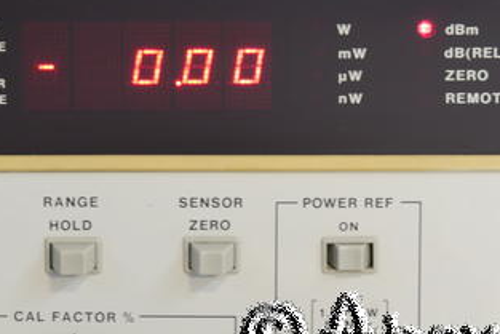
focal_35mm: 372
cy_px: 142
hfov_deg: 5.5
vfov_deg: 3.7
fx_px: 5169
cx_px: 310
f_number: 14
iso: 400
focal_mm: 140
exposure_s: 1/1.6
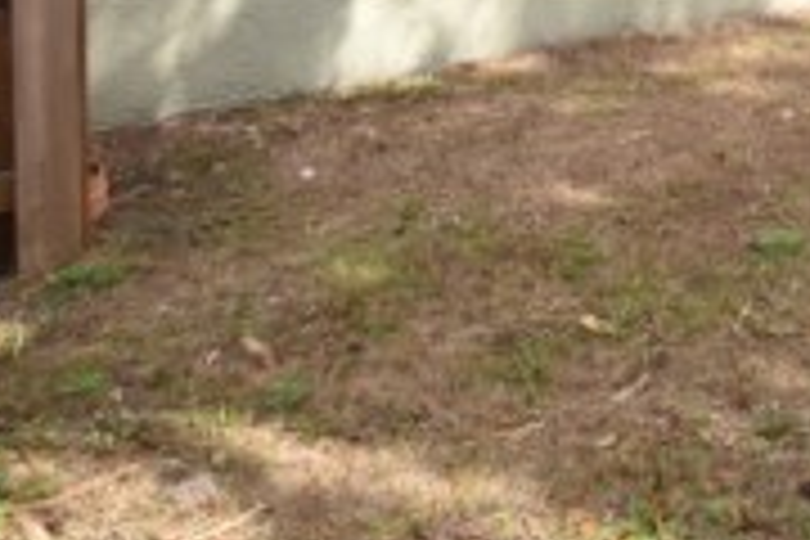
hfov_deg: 28.8
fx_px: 1350
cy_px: -310
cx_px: 981
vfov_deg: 19.3
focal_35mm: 60
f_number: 3.5
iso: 800
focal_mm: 10
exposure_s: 1/3000
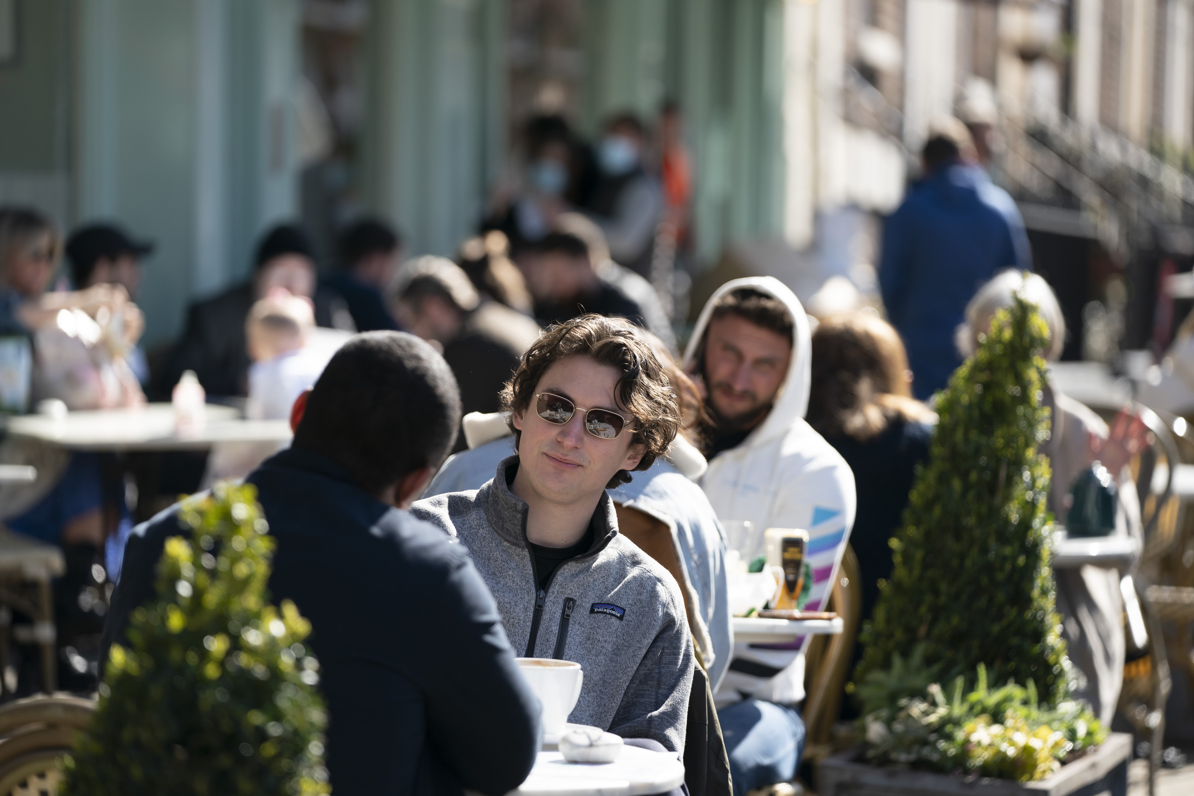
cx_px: 597
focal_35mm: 155
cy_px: 398
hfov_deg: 13.2
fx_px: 5140
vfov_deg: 8.9
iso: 250
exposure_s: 1/1600
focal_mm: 155
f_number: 3.2
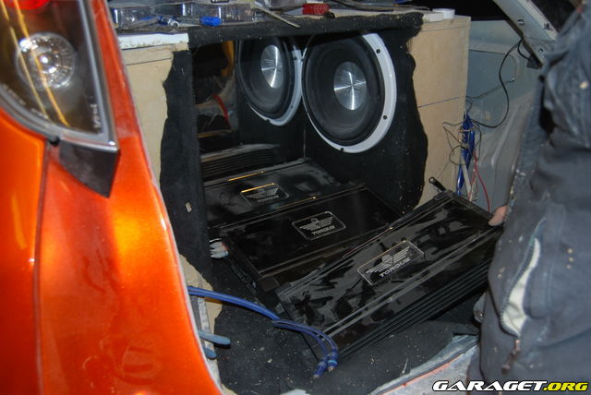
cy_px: 198
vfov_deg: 38.4
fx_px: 567
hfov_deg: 55.1
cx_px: 296
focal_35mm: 34
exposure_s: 1/60
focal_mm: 23
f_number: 3.8
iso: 200
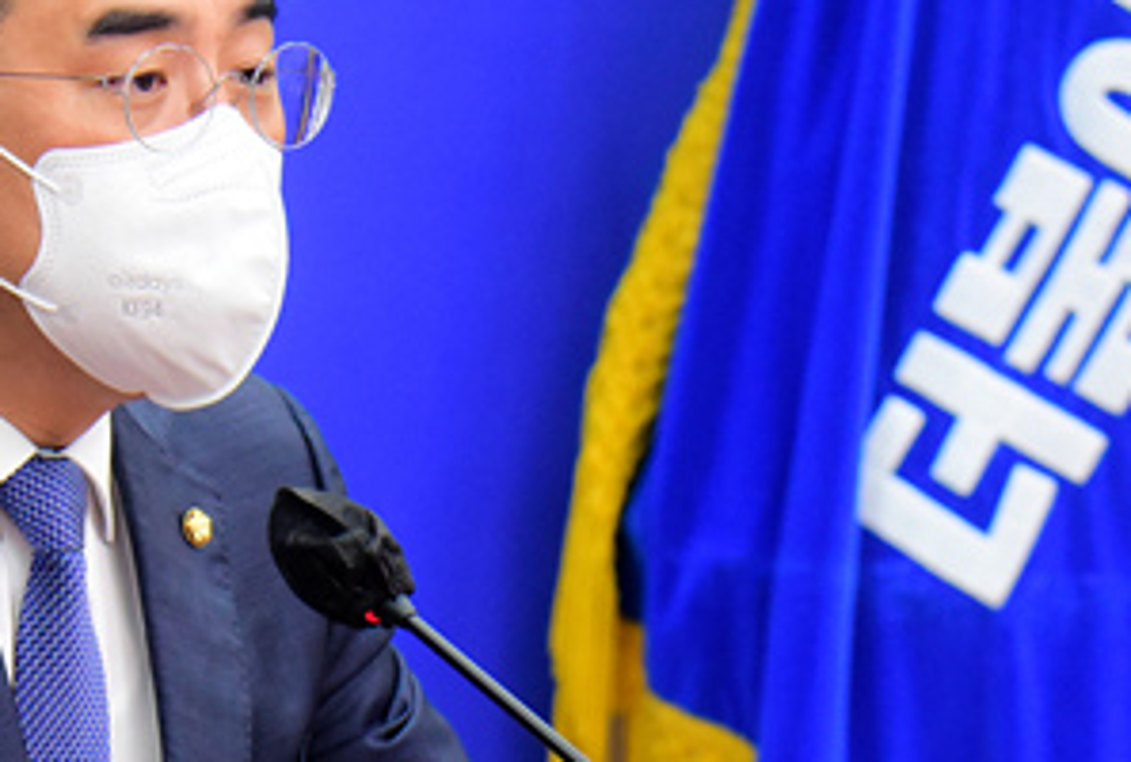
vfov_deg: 5.5
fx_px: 7878
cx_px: 449
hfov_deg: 8.2
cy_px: 461
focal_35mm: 250
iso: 4000
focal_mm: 116
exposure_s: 1/200
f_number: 6.3
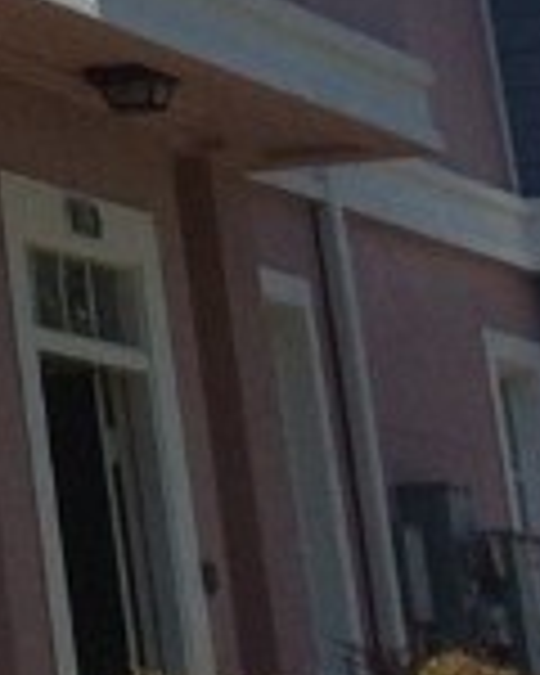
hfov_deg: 7.1
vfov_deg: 9.6
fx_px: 3856
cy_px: -486
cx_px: -1116
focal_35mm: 193
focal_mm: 4.15
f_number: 2.2
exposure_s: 1/4115
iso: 32
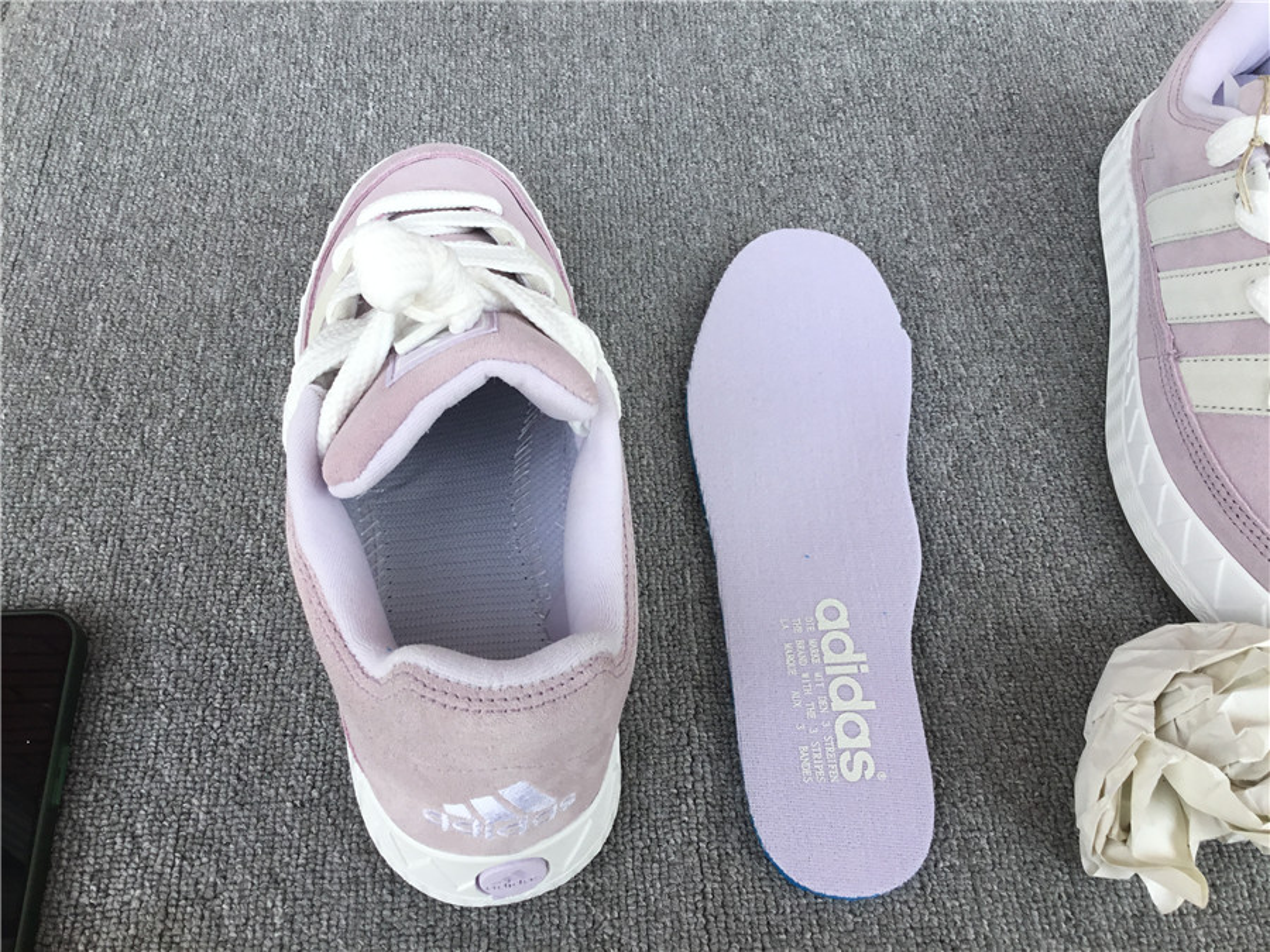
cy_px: 476
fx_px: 1137
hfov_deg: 58.4
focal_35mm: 31
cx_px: 635
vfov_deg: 45.4
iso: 25
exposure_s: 1/318
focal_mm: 3.3
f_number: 2.4
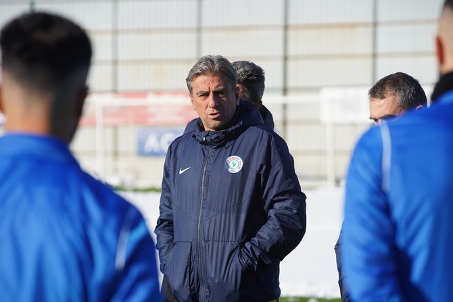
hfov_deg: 11.3
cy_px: 151
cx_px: 226
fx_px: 2291
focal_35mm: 182
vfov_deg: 7.5
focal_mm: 182
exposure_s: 1/1000
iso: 250
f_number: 5.6
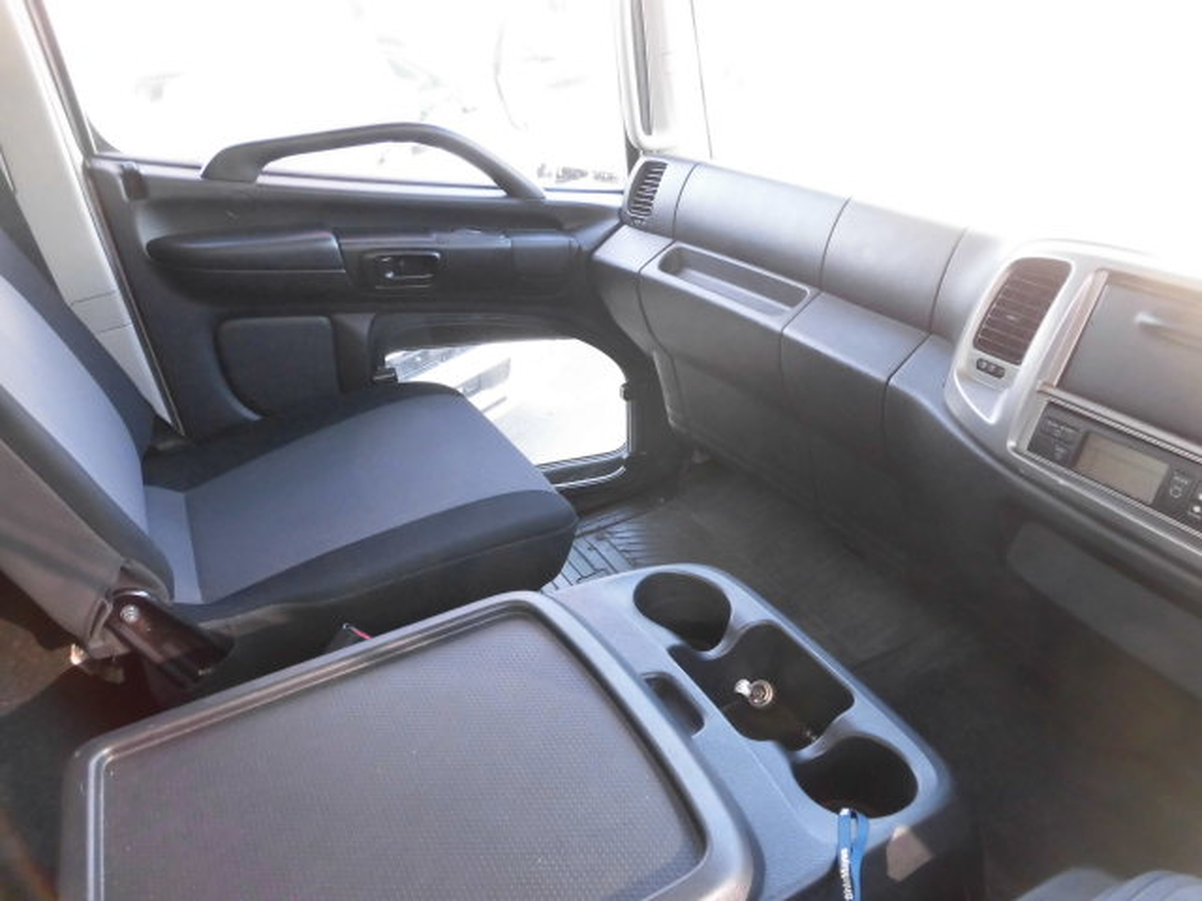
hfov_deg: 71.6
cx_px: 601
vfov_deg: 56.8
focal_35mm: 24
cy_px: 450
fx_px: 833
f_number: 3.1
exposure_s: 1/50
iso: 250
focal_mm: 4.3
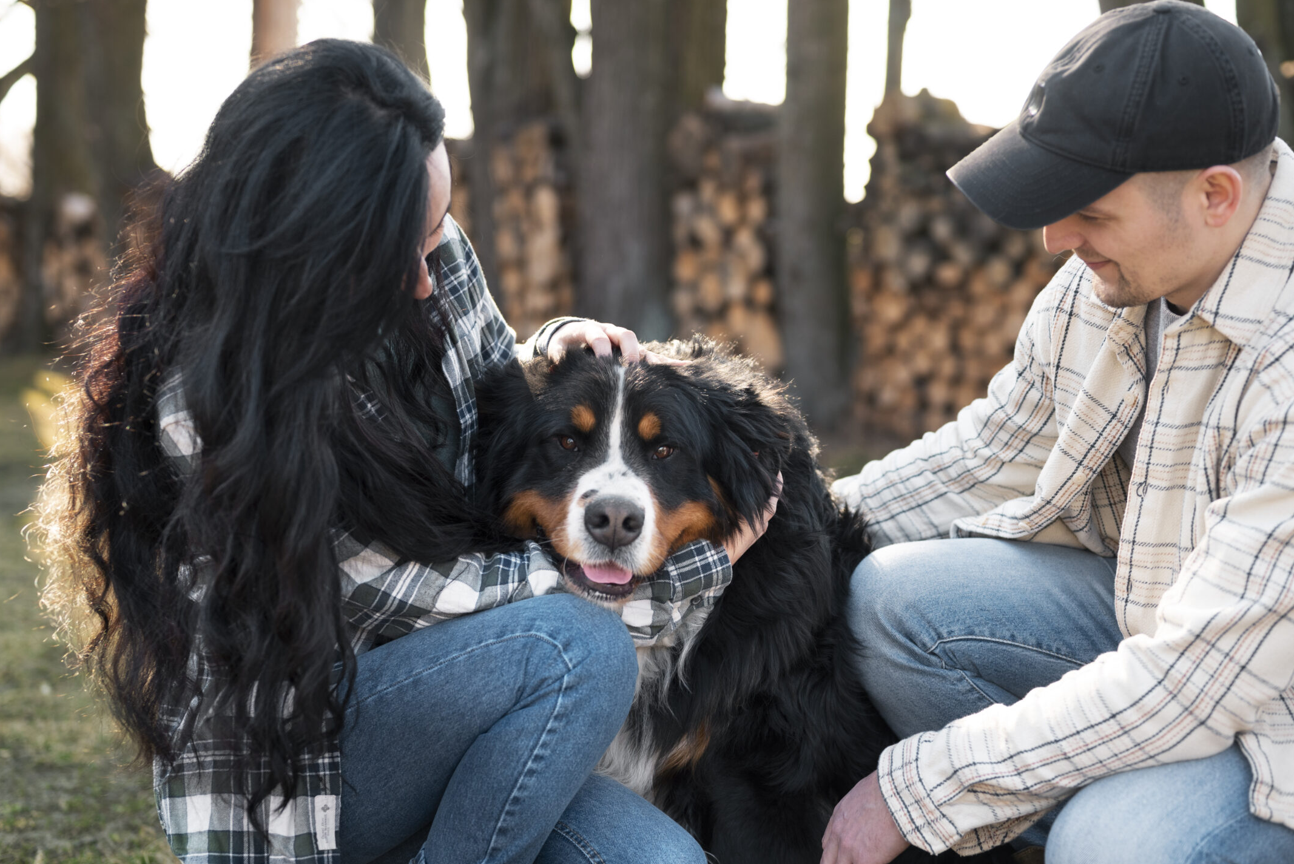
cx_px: 676
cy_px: 488
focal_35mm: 60
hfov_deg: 33.4
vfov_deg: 22.6
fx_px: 2157
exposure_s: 1/500
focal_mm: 50
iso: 160
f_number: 2.5
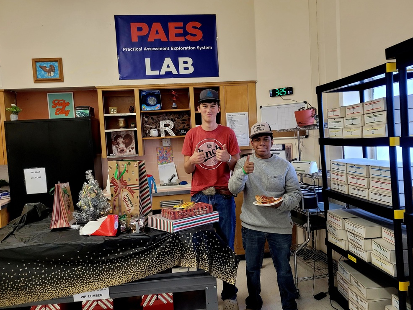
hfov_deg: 65.3
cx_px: 208
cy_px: 150
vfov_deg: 51.4
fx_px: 322
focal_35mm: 27
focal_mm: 5.4
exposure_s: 1/120
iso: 320
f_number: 1.8
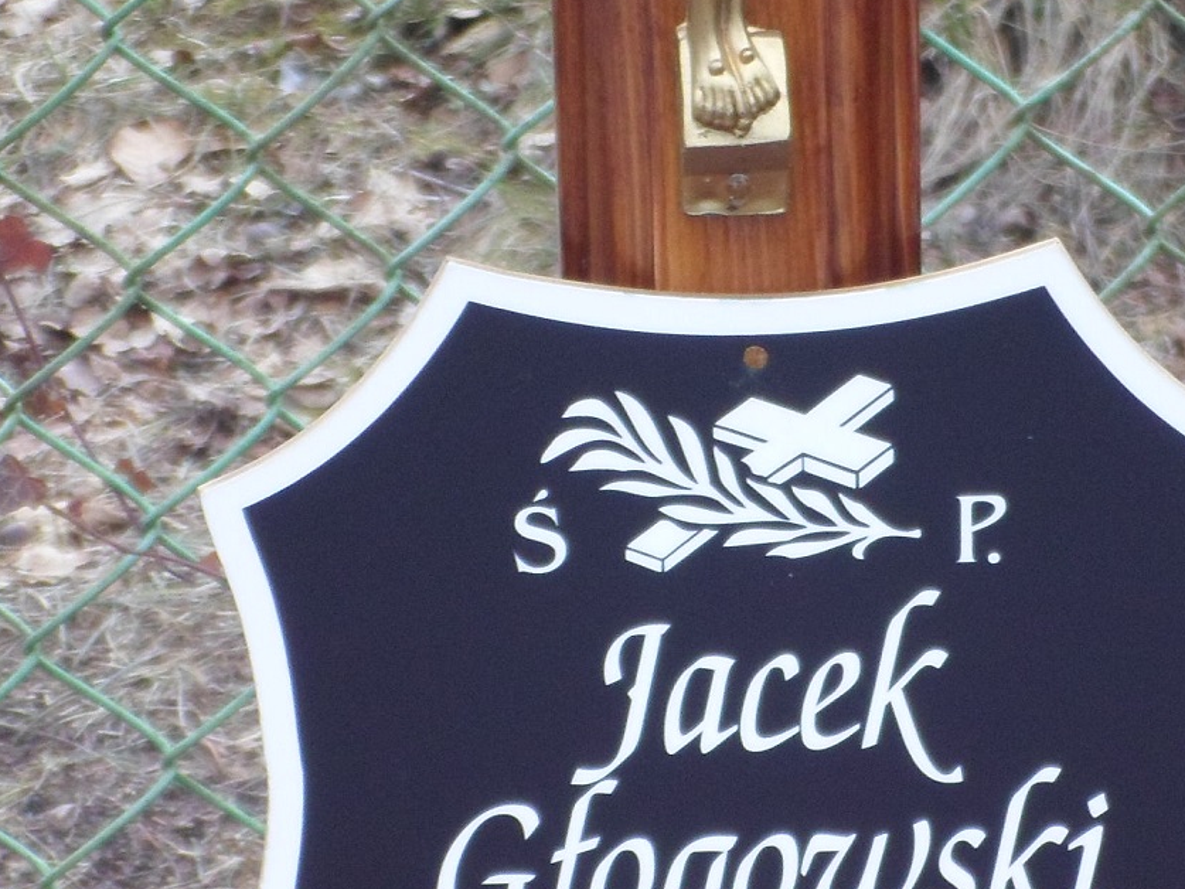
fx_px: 9278
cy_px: 740
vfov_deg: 5.5
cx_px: 778
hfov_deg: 7.3
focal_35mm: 271
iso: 120
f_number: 6.3
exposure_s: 1/60
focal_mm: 22.5
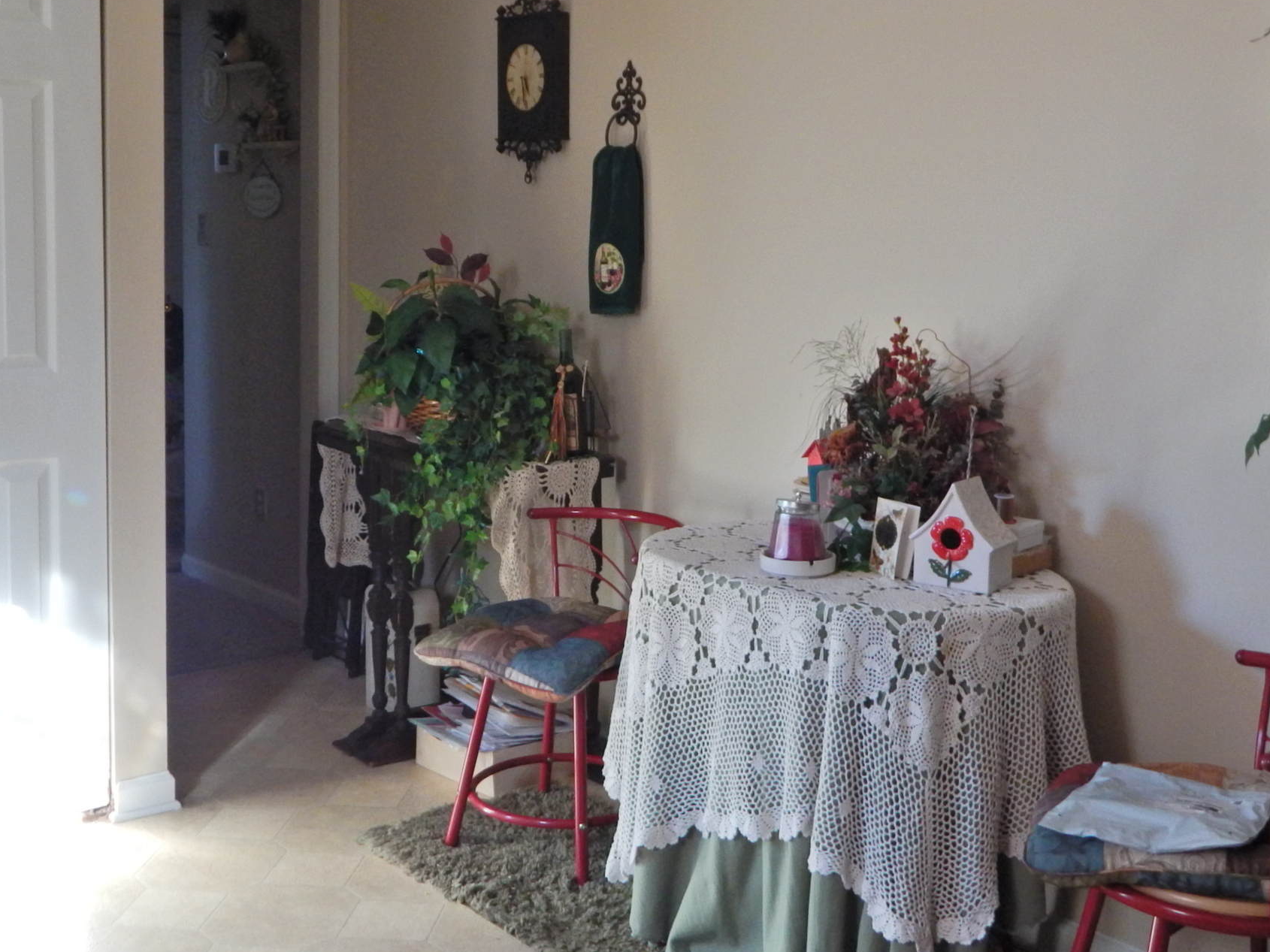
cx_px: 622
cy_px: 349
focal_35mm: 40
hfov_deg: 46.8
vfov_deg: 35.7
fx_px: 1467
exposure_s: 1/30
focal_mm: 4
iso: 200
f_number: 3
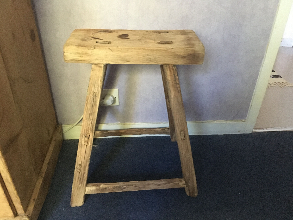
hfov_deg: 61.7
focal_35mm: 29
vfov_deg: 48.2
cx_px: 146
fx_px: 245
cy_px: 110
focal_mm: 4.15
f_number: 2.2
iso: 320
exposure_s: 1/17
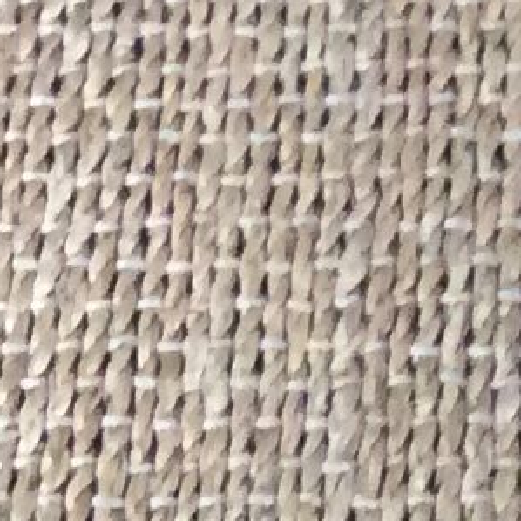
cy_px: -382
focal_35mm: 245
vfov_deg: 7.0
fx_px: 4172
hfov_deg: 7.1
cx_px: 746
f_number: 2.4
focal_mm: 3.3
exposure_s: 1/25
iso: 200
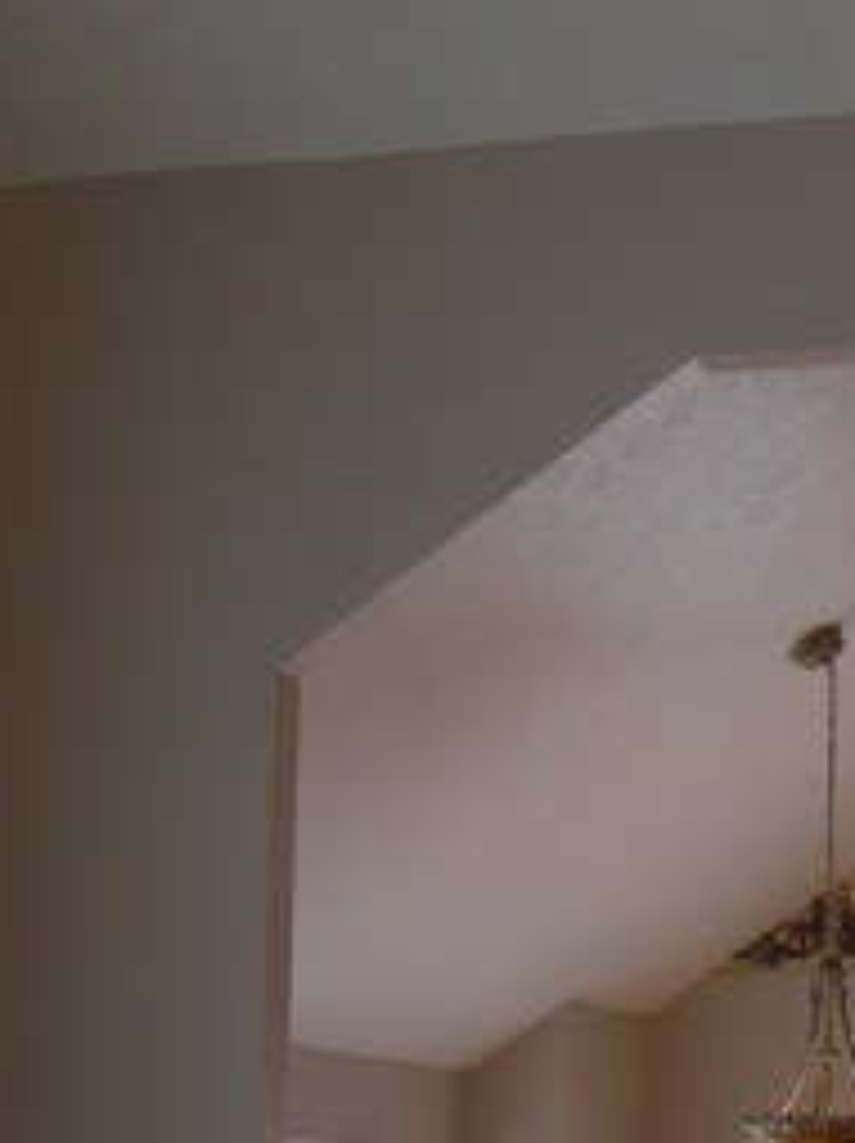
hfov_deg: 12.6
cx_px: 950
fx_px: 3794
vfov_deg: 16.8
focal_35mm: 115
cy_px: 1143
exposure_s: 1/32.8
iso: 50
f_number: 2.8
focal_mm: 7.8
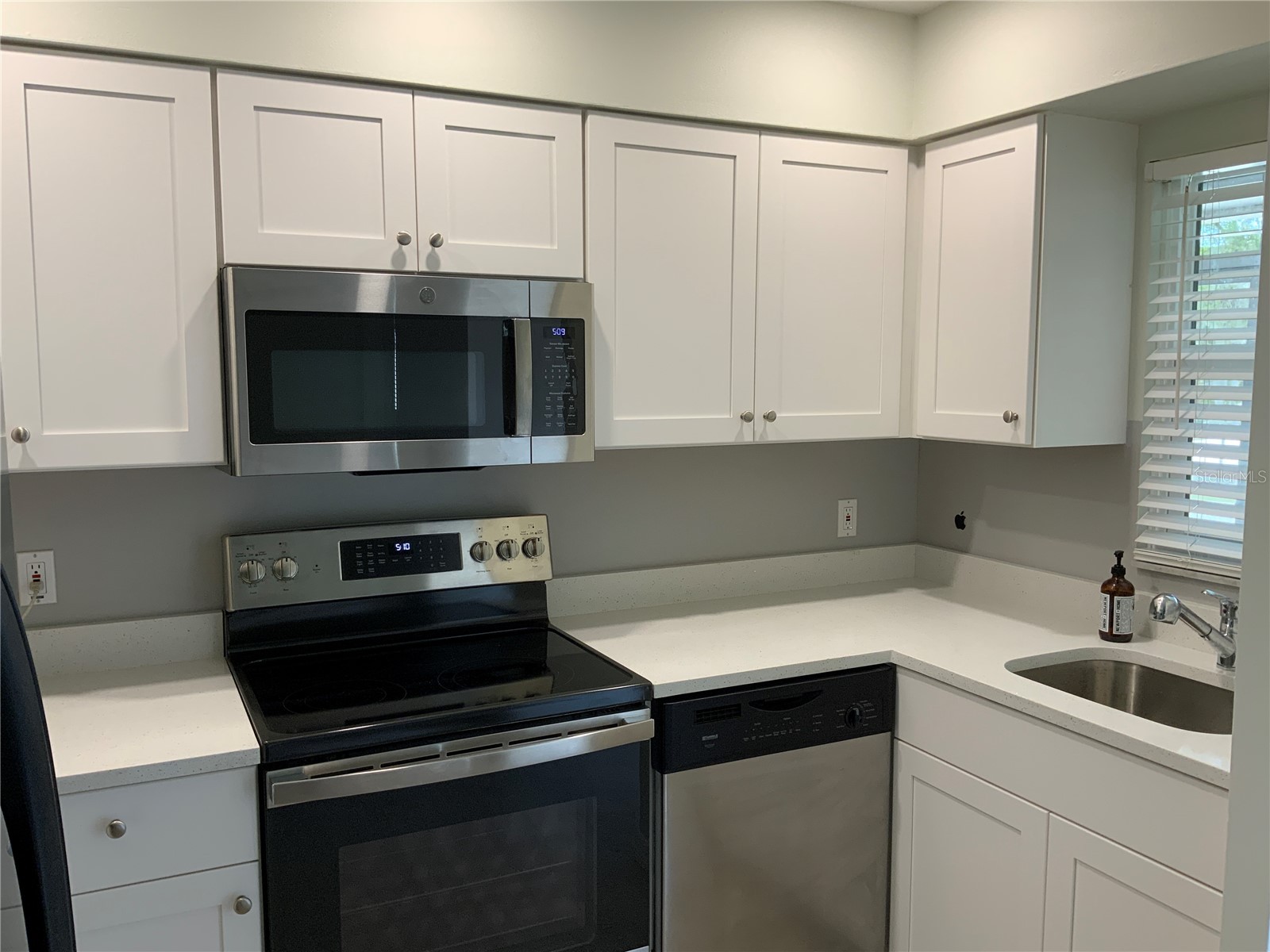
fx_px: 1064
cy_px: 476
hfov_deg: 61.7
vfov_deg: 48.2
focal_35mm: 29
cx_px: 635
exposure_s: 1/60
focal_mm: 3
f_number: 1.8
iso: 50
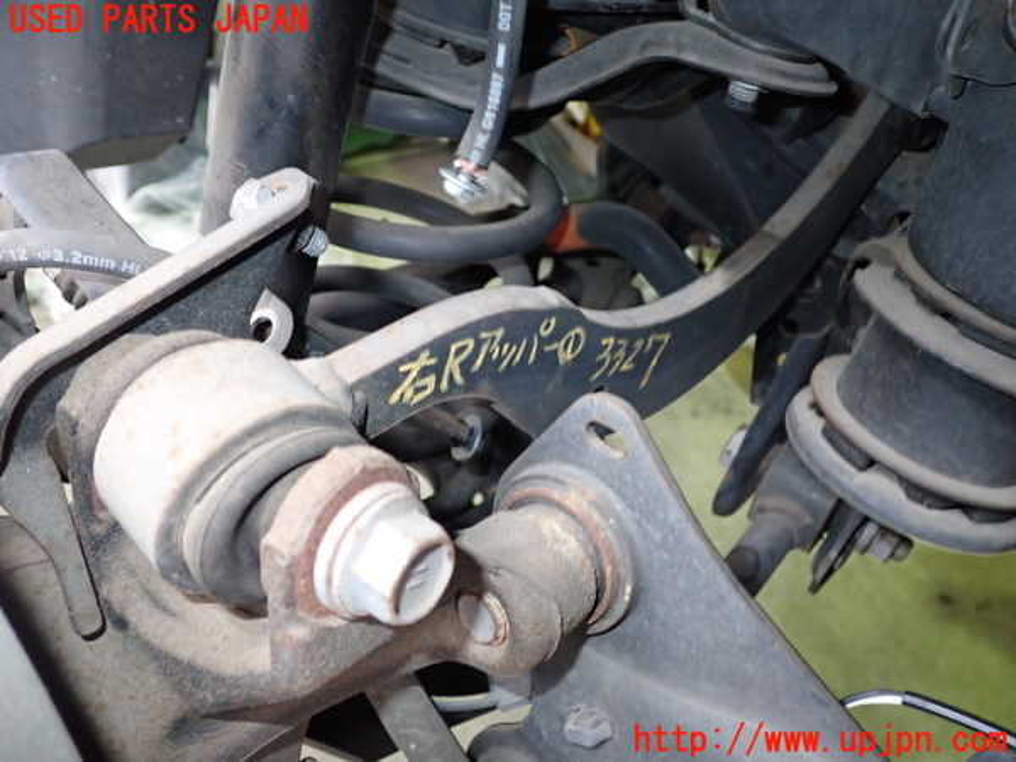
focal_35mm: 30
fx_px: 881
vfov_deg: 46.8
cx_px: 508
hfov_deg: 60.0
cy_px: 381
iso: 500
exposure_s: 1/4
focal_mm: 5.4
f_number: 6.3
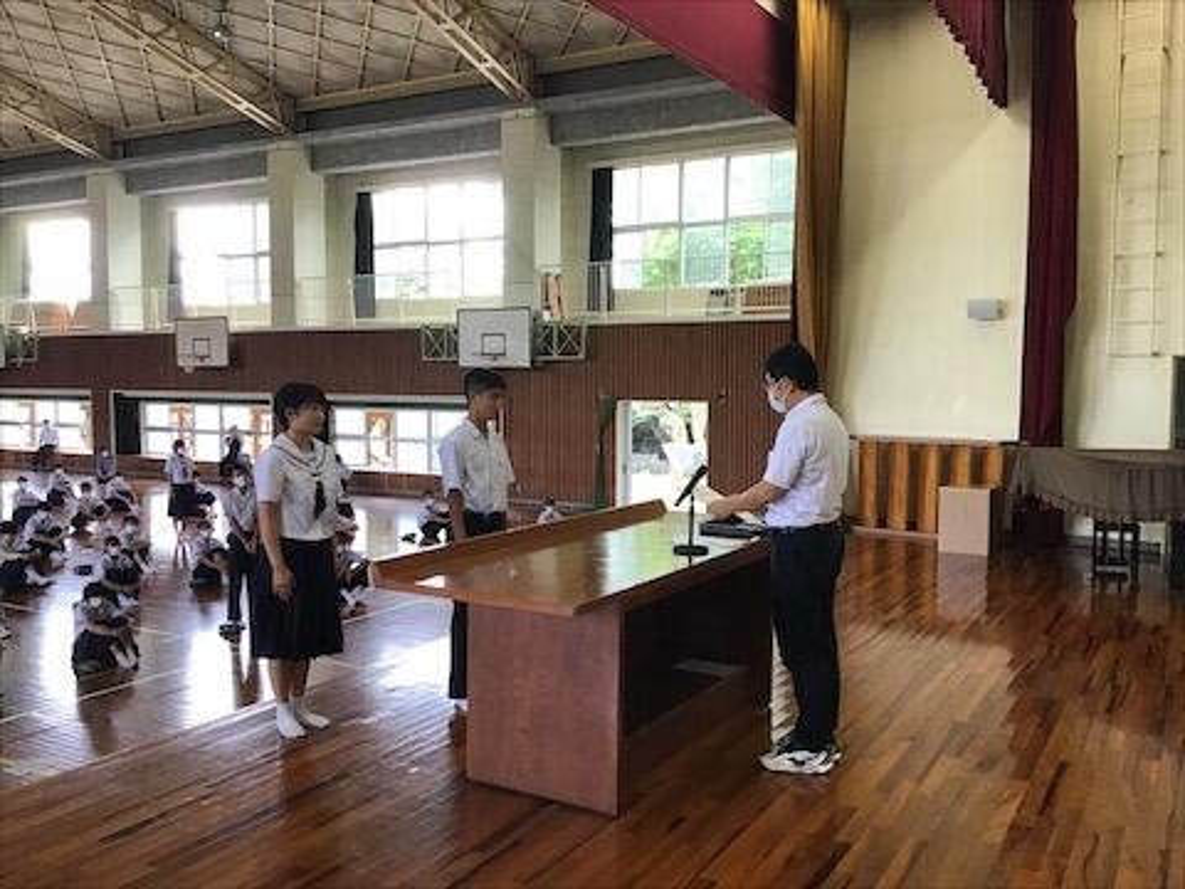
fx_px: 1061
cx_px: 592
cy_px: 444
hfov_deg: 58.4
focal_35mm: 31
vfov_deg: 45.4
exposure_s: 1/30
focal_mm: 3.3
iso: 32
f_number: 2.4
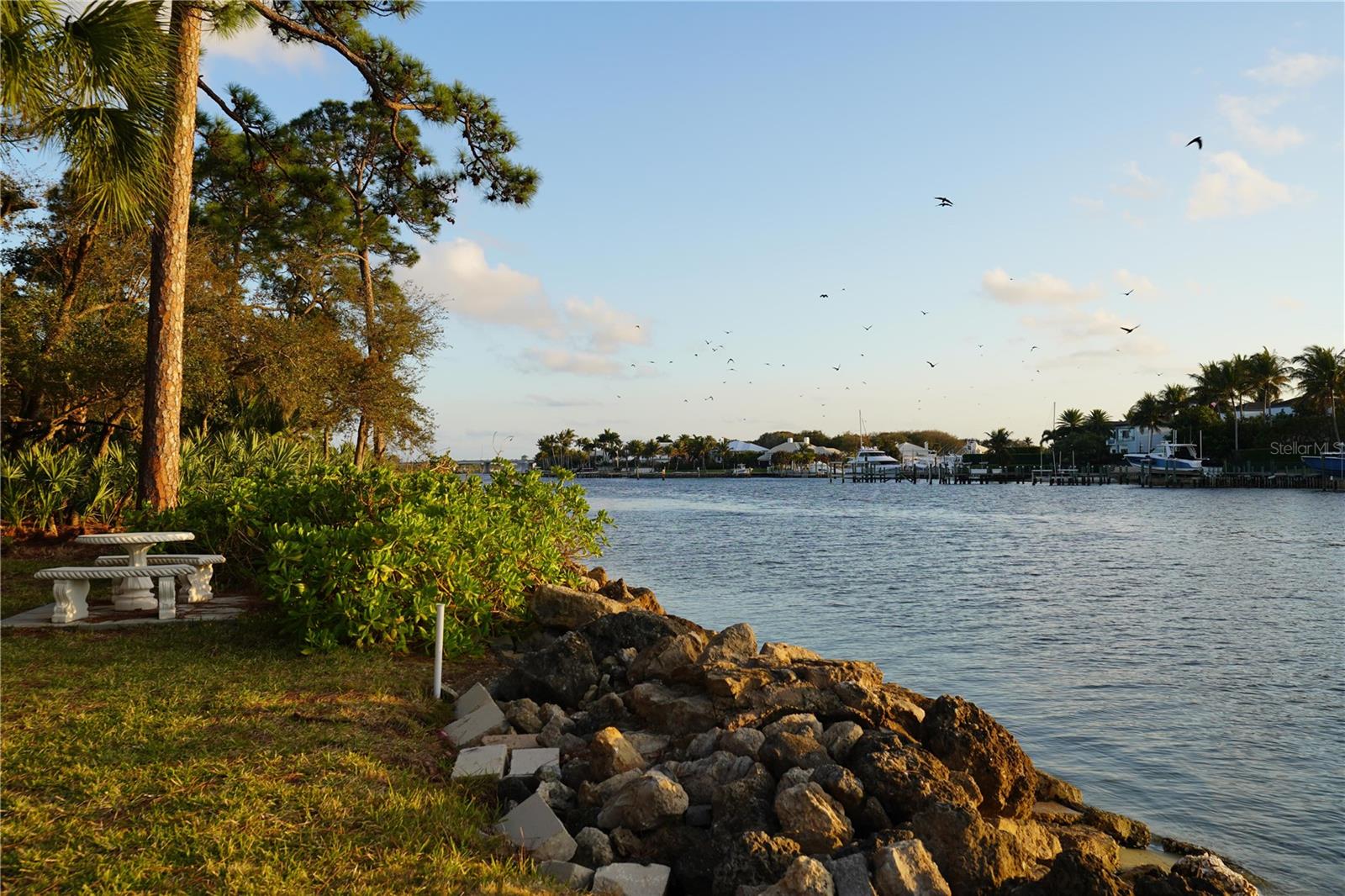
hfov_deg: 60.3
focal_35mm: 31
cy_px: 448
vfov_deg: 42.3
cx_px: 672
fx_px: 1158
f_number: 7.1
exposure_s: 1/100
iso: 100
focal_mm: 31
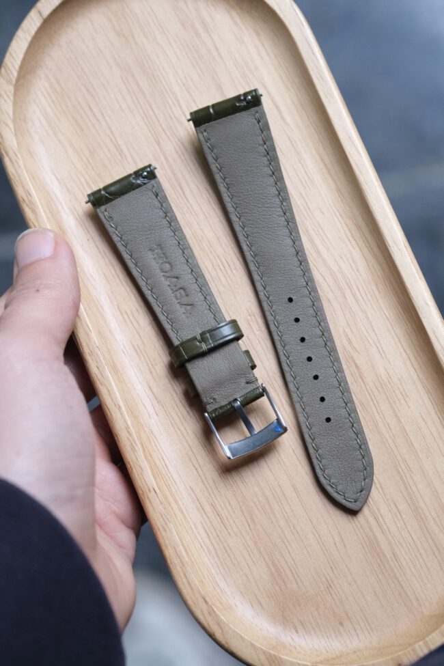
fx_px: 1665
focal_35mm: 90
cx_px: 222
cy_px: 333
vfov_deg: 22.6
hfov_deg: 15.2
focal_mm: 60
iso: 1600
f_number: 5
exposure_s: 1/100
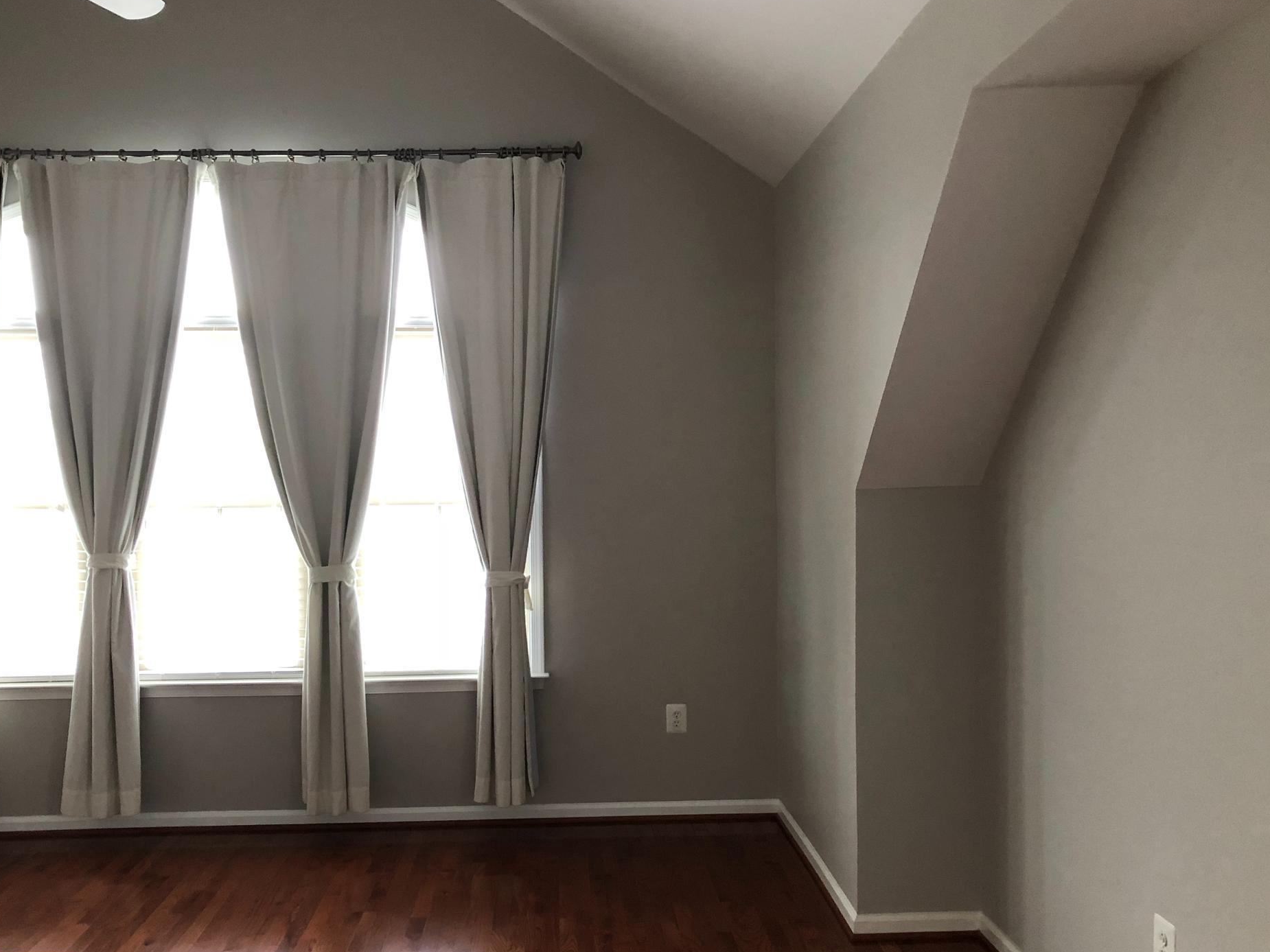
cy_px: 485
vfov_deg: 45.4
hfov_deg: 58.3
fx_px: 1137
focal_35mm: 31
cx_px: 606
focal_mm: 3.99
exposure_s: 1/15
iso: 64
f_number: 1.8
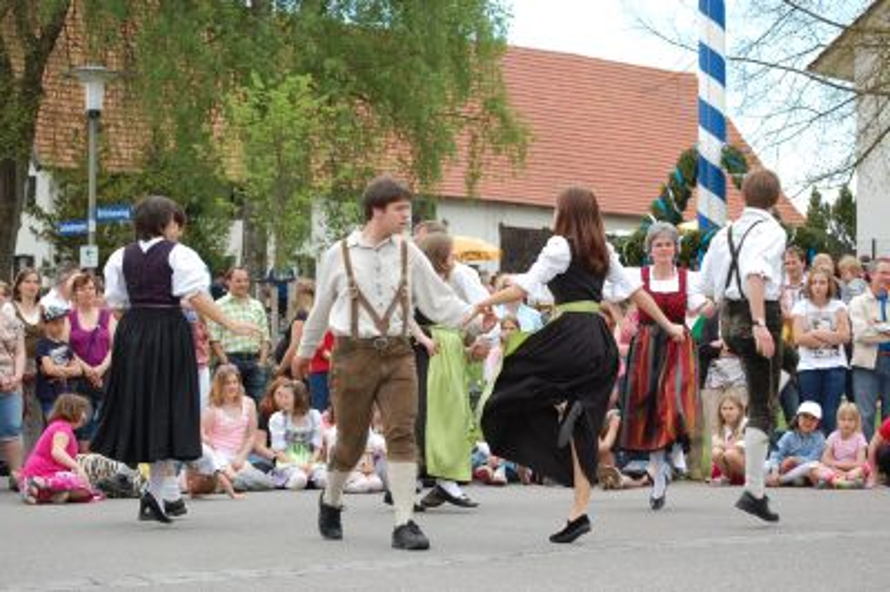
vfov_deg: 16.5
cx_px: 445
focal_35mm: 82
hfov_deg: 24.6
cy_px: 296
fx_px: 2038
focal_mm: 55
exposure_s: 1/160
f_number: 6.3
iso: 200
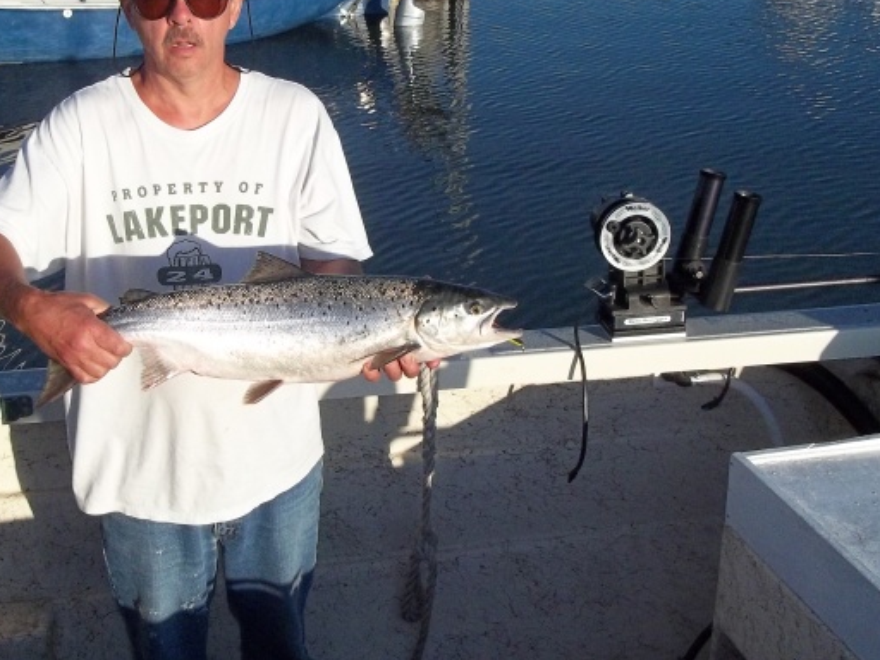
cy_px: 297
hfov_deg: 37.7
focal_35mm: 50
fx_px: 1271
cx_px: 278
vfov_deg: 29.1
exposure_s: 1/400
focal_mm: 5.7
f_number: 8.8
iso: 200
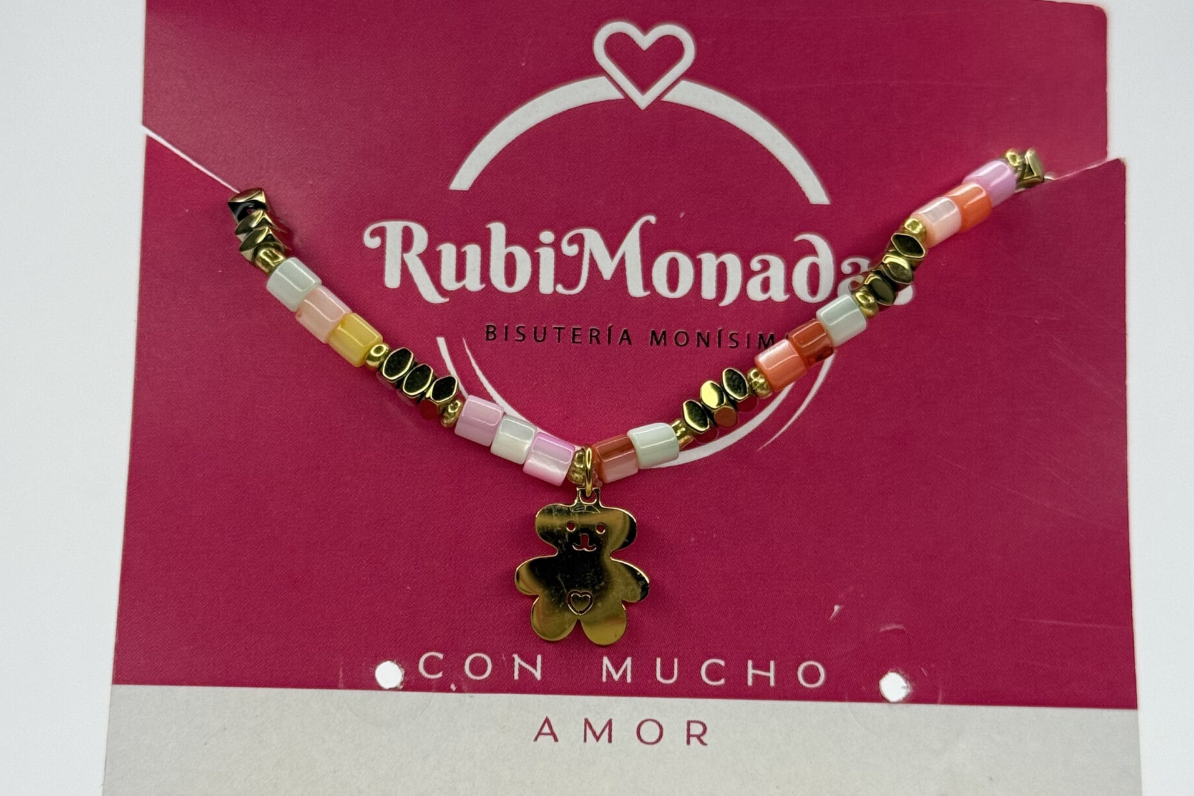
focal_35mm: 70
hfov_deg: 28.8
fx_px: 2321
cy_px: 465
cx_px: 610
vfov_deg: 19.4
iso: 80
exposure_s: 1/120
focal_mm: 6.76
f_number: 1.78
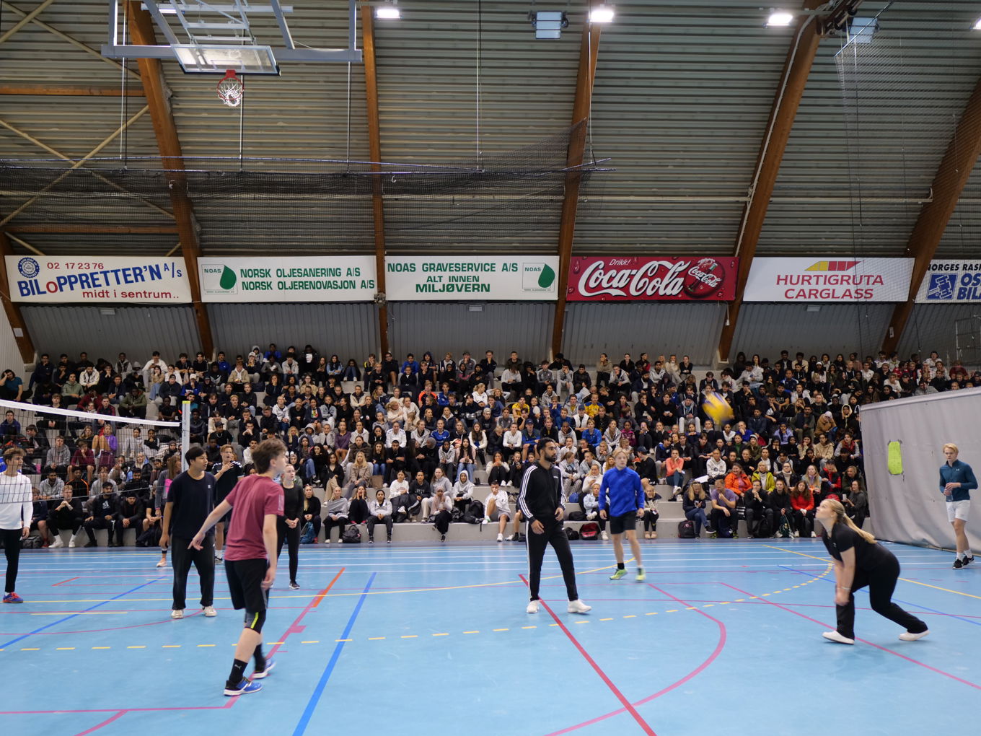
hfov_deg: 56.8
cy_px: 368
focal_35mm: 32
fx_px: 907
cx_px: 490
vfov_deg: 44.2
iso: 400
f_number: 1.4
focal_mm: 16
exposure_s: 1/60
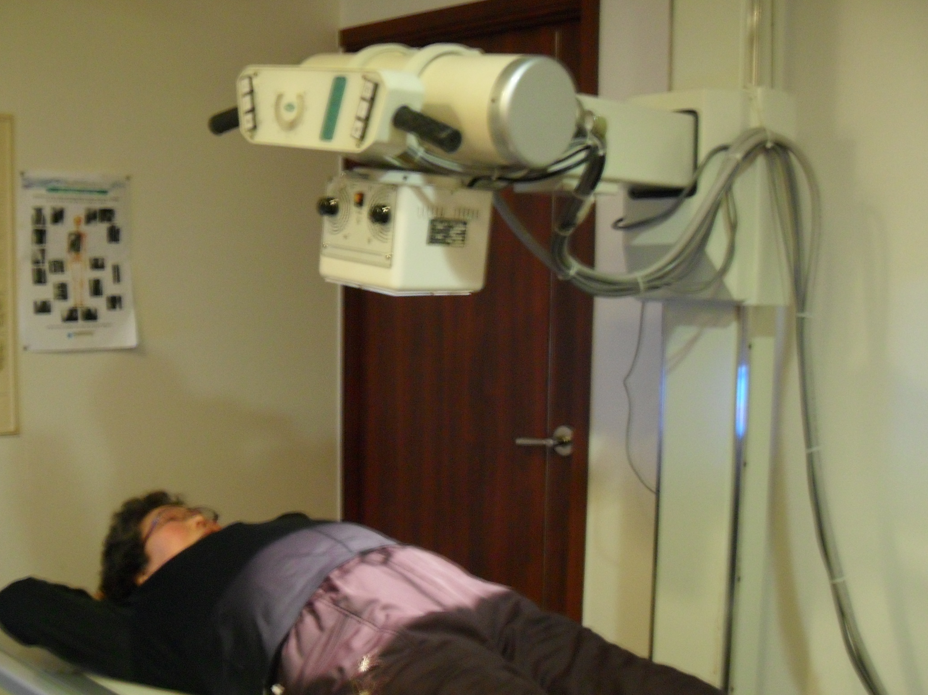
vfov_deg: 32.8
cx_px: 474
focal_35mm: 44
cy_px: 422
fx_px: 1179
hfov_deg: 42.9
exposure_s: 1/3
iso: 200
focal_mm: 6.2
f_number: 2.8
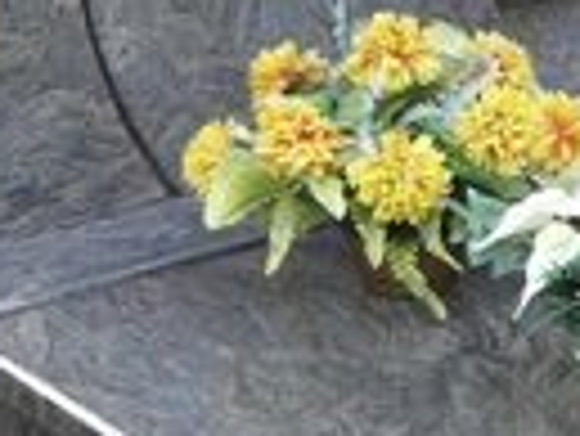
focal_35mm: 119
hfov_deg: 15.5
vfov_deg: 12.4
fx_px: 1996
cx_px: 805
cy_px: 414
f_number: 2.8
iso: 100
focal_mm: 5.2
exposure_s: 1/45
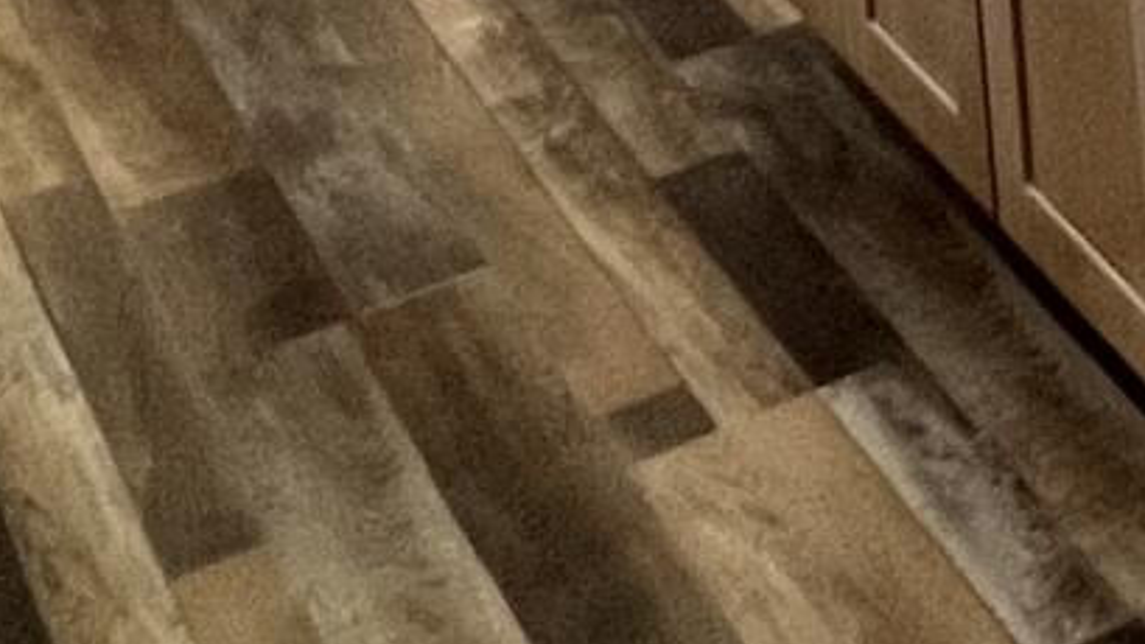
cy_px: -1224
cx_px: 2794
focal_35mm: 104
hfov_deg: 13.9
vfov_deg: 9.4
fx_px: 3157
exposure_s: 1/120
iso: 125
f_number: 1.8
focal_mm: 1.57
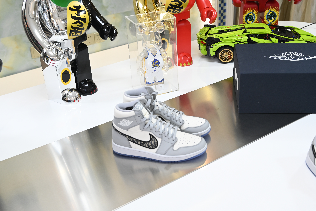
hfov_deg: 46.4
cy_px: 104
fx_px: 369
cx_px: 155
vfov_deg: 31.9
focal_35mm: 42
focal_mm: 41
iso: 640
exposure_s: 1/80
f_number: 5.6
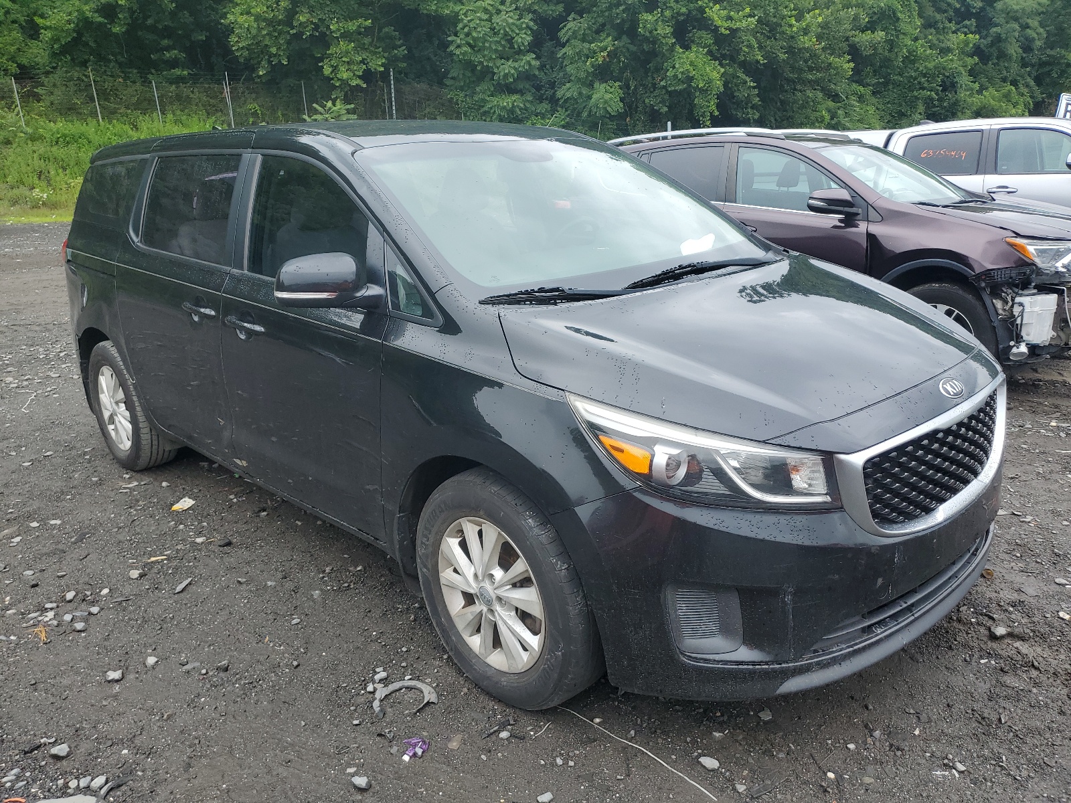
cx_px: 536
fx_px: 804
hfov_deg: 67.3
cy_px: 402
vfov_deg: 53.1
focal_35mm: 26
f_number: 1.5
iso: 50
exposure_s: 1/1111
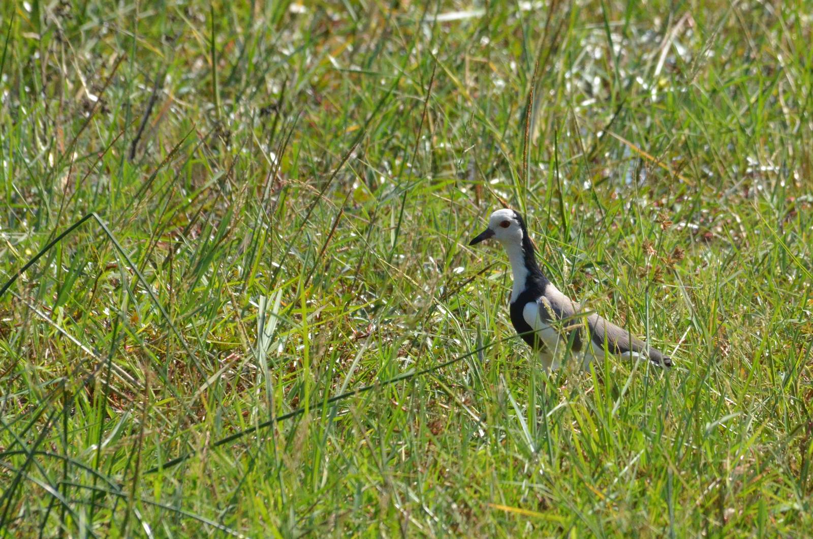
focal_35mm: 750
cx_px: 406
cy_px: 270
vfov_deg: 1.8
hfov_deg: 2.8
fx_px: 16904
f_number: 13
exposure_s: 1/2500
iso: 2500
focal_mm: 500
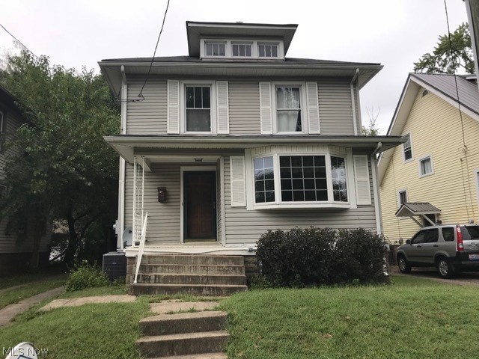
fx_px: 387
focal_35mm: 28
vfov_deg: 49.7
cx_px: 240
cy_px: 180
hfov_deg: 63.4
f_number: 1.8
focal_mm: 3.99
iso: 20
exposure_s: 1/422
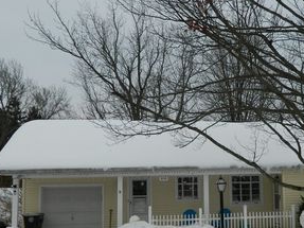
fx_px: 474
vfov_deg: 26.9
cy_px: 139
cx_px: 207
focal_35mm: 54
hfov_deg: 35.2
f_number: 3.2
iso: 80
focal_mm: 5.6
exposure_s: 1/80
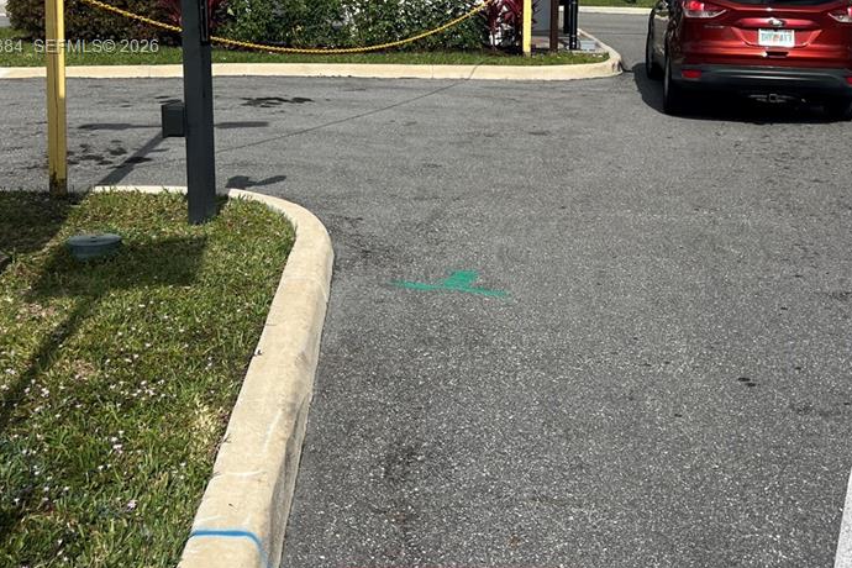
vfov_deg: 27.5
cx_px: 487
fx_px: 1112
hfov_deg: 41.8
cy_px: 48
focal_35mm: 47
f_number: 1.5
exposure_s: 1/8696
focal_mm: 5.7
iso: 50
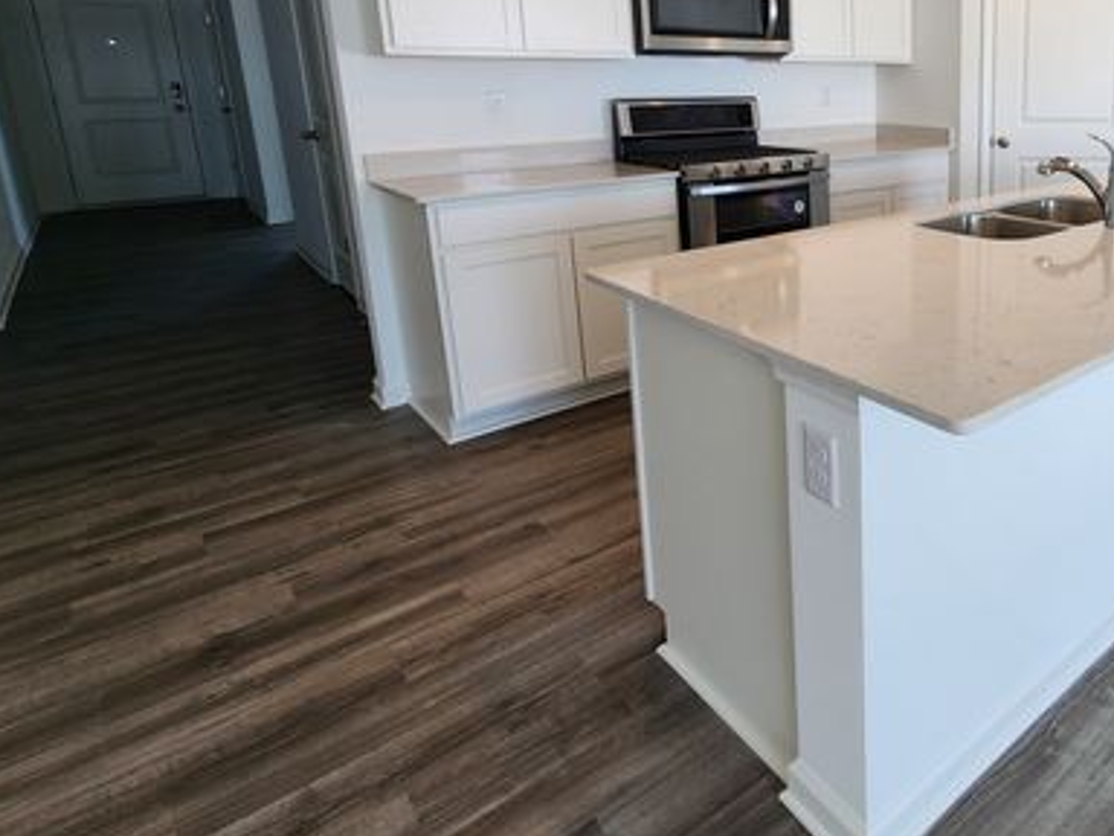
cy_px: 231
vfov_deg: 58.6
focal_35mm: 22
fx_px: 708
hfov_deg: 68.0
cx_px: 914
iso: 80
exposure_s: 1/120
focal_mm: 2.2
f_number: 2.2
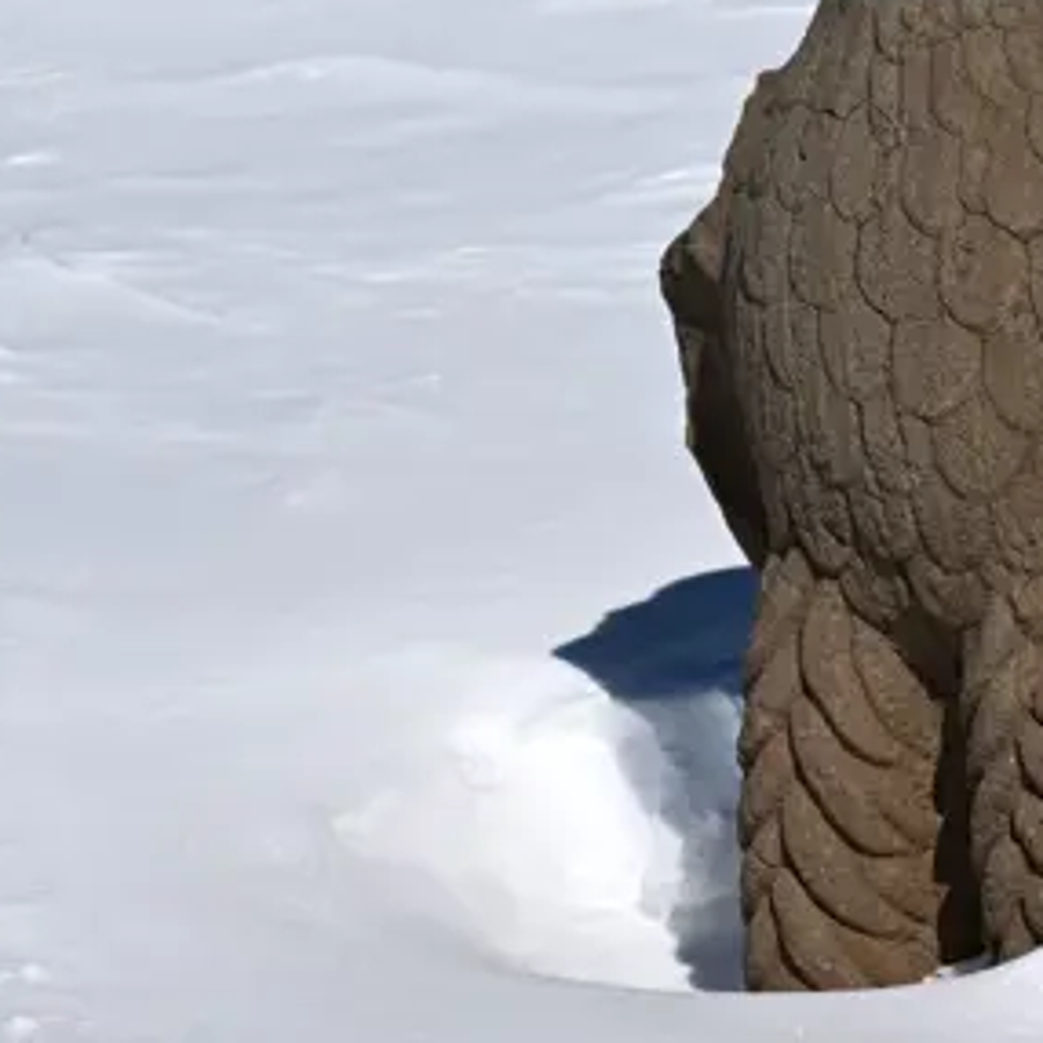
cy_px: 171
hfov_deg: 3.0
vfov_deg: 3.0
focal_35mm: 576
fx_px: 19635
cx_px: 1433
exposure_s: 1/2500
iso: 200
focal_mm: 220
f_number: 8
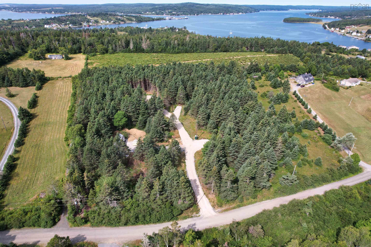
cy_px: 124
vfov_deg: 57.2
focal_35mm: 22
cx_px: 186
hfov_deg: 78.6
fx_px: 227
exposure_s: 1/1000
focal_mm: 8.38
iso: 100
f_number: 2.8
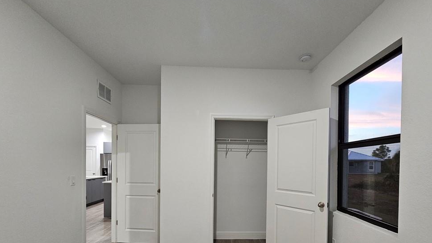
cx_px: 225
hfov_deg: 102.9
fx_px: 172
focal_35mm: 15
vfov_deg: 68.3
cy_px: 165
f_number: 2.2
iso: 320
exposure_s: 1/40
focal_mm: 2.2
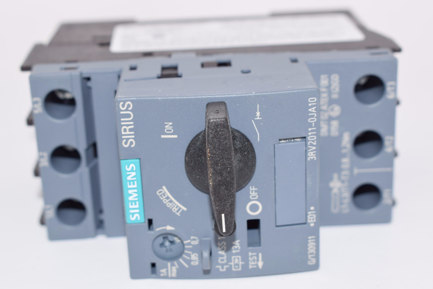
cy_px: 144
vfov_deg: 19.0
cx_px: 216
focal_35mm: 72
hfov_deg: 28.1
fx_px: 867
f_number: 9
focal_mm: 48
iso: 100
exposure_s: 1/50
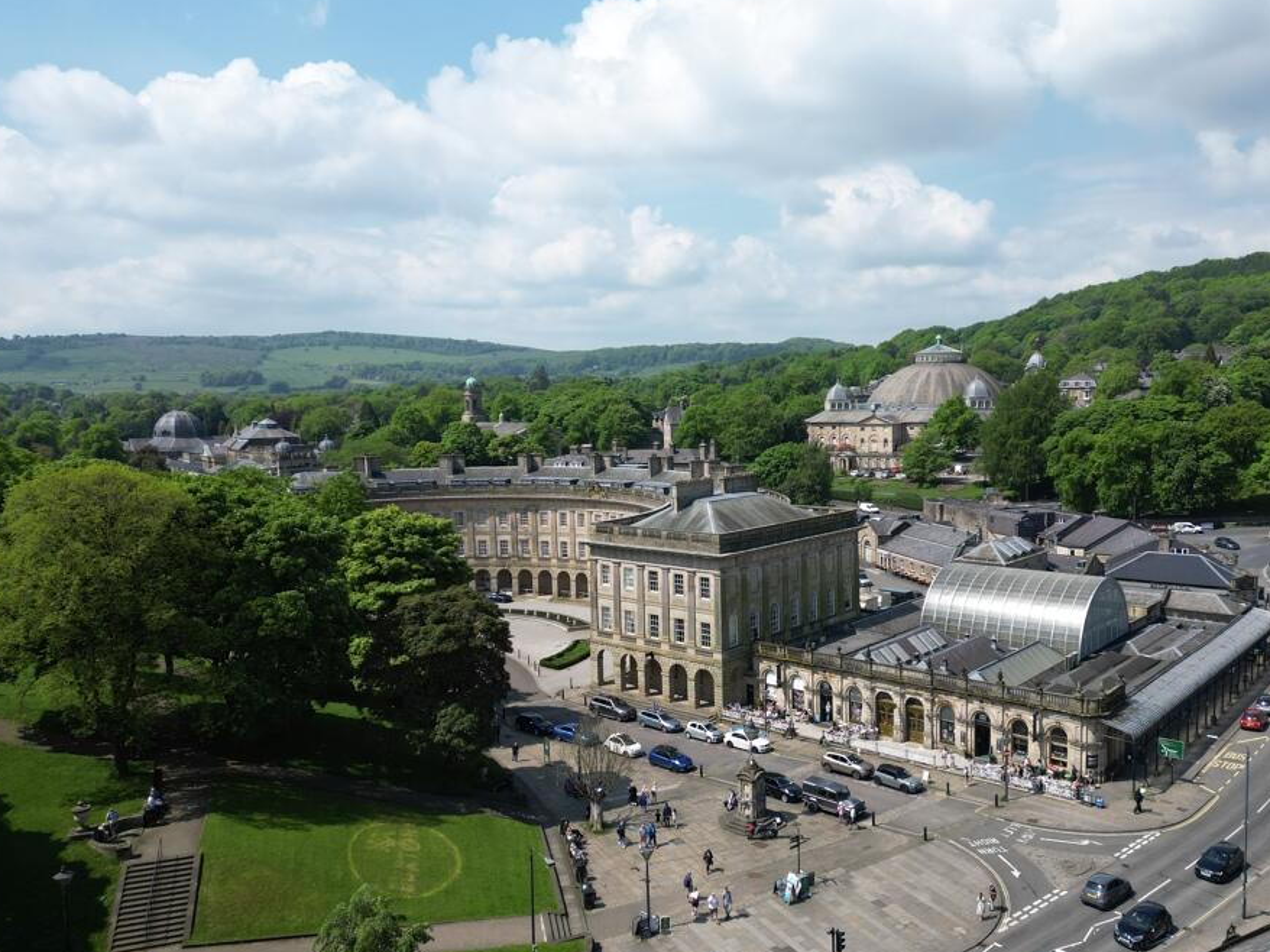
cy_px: 499
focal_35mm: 28
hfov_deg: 63.2
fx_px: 1027
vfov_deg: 49.7
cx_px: 720
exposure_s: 1/2500
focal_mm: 6.72
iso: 100
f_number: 1.7
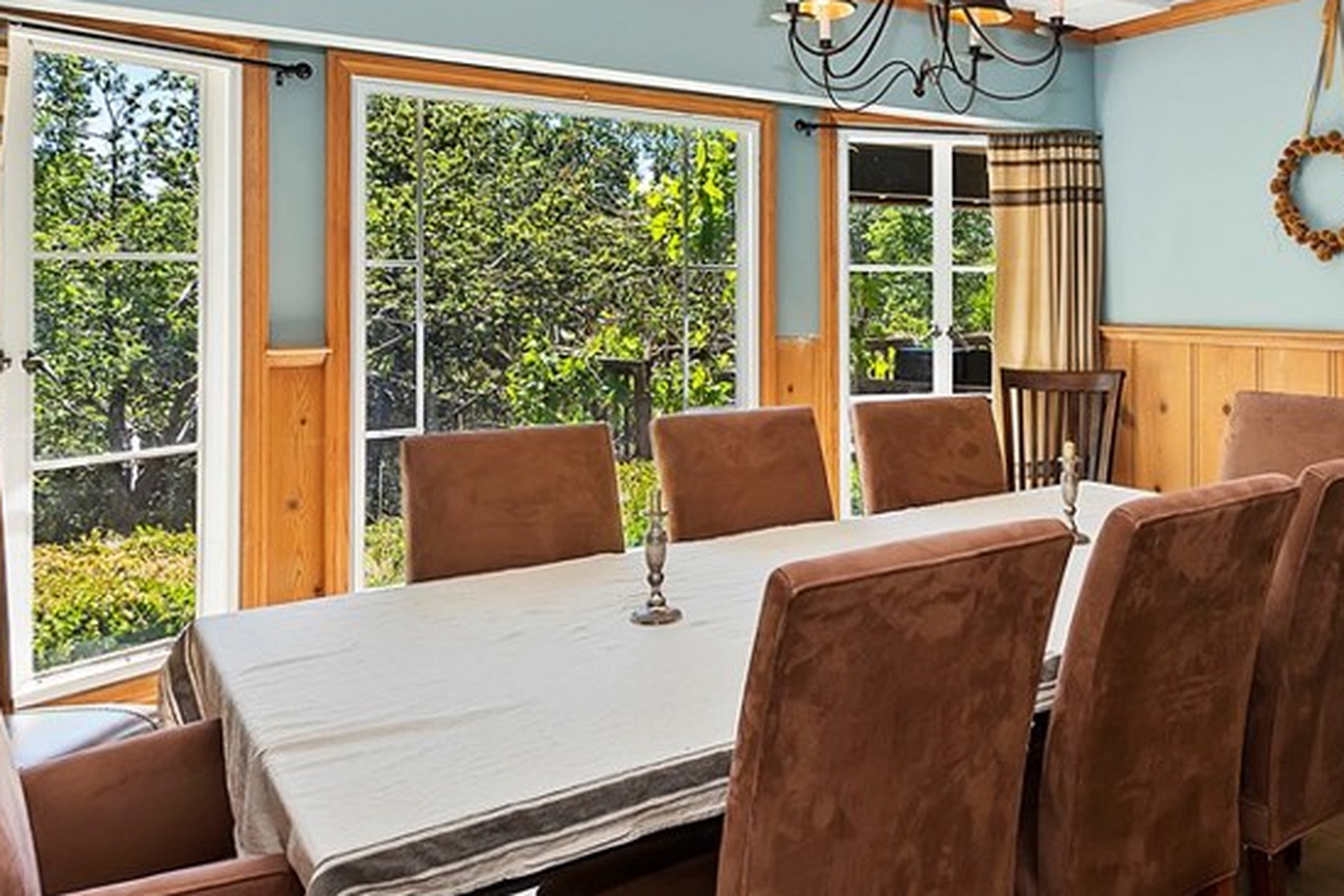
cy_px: 248
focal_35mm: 28
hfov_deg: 64.2
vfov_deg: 45.1
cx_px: 869
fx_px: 1045
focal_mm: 10
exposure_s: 1/30
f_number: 8
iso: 200
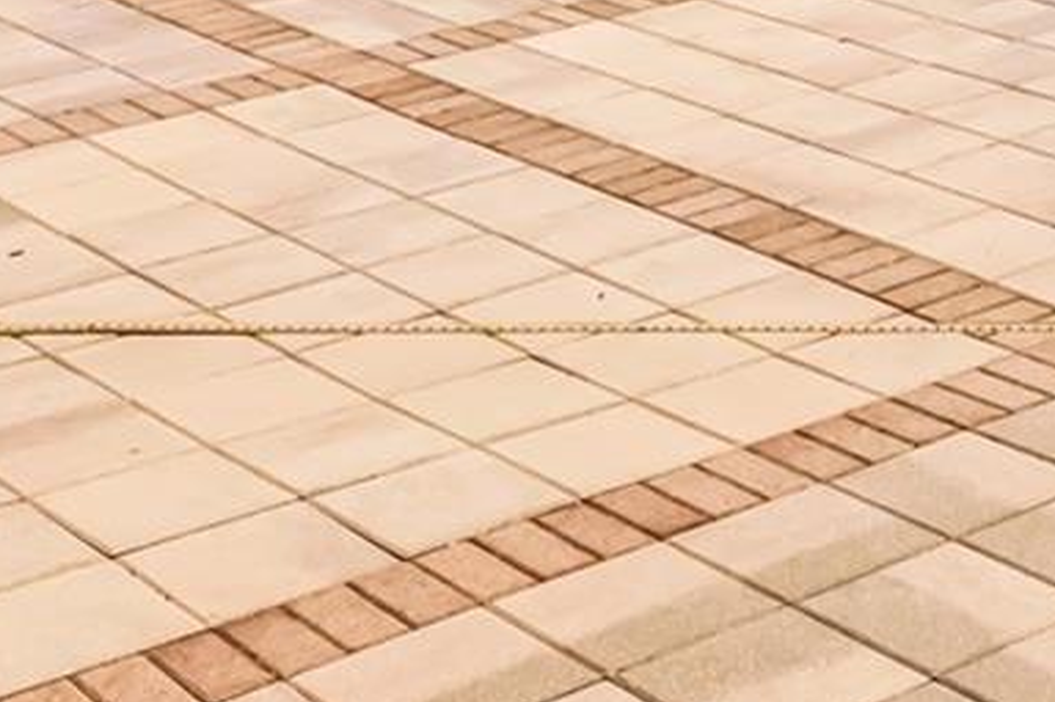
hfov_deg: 20.5
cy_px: -724
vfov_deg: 12.5
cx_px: 1069
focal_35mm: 96
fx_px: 2812
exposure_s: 1/160
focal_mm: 15.5
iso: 250
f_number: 9
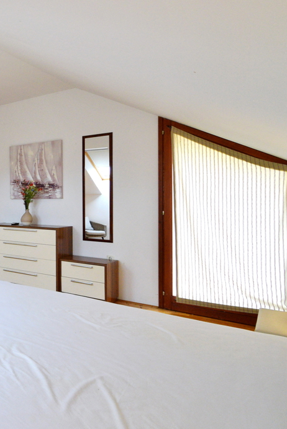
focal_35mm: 26
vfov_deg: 69.3
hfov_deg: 35.7
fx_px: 311
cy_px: 198
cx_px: -76
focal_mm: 10
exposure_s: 1/30
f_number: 10
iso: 900
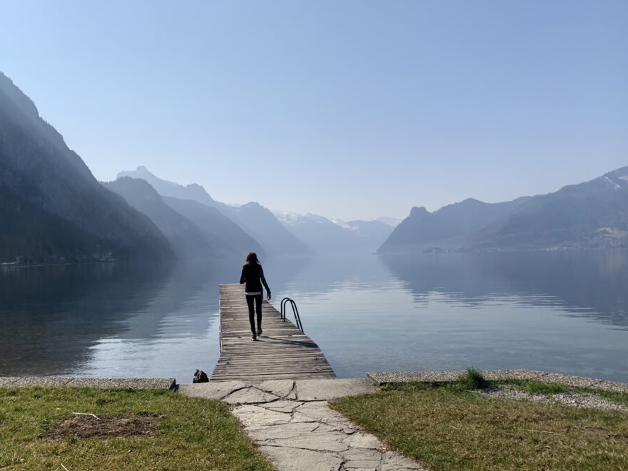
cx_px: 291
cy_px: 263
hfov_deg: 59.9
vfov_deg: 46.7
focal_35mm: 30
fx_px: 544
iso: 25
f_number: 1.8
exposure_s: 1/4274
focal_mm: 4.25
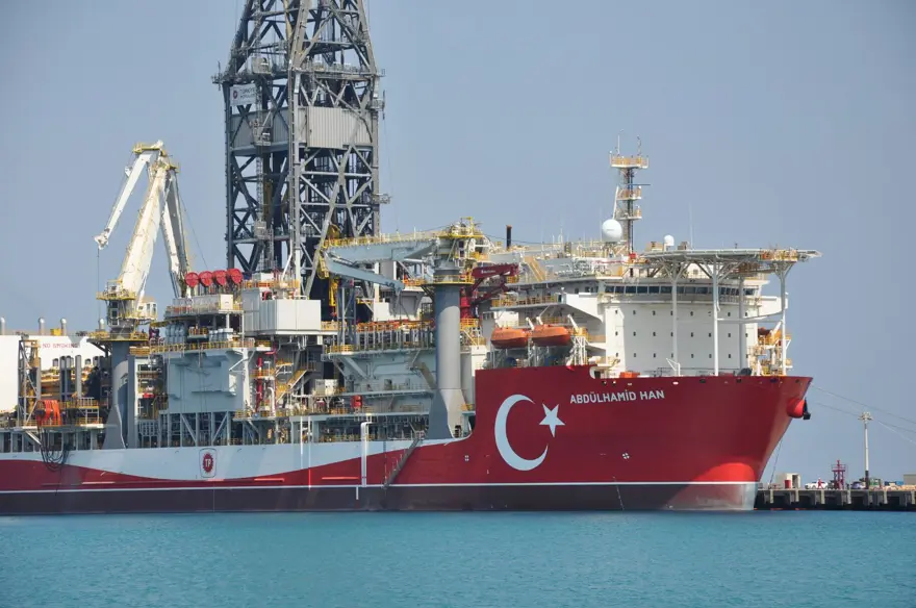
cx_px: 458
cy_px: 304
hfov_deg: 13.1
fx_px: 4002
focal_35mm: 158
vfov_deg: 8.7
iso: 400
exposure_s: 1/1250
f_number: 9
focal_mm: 105
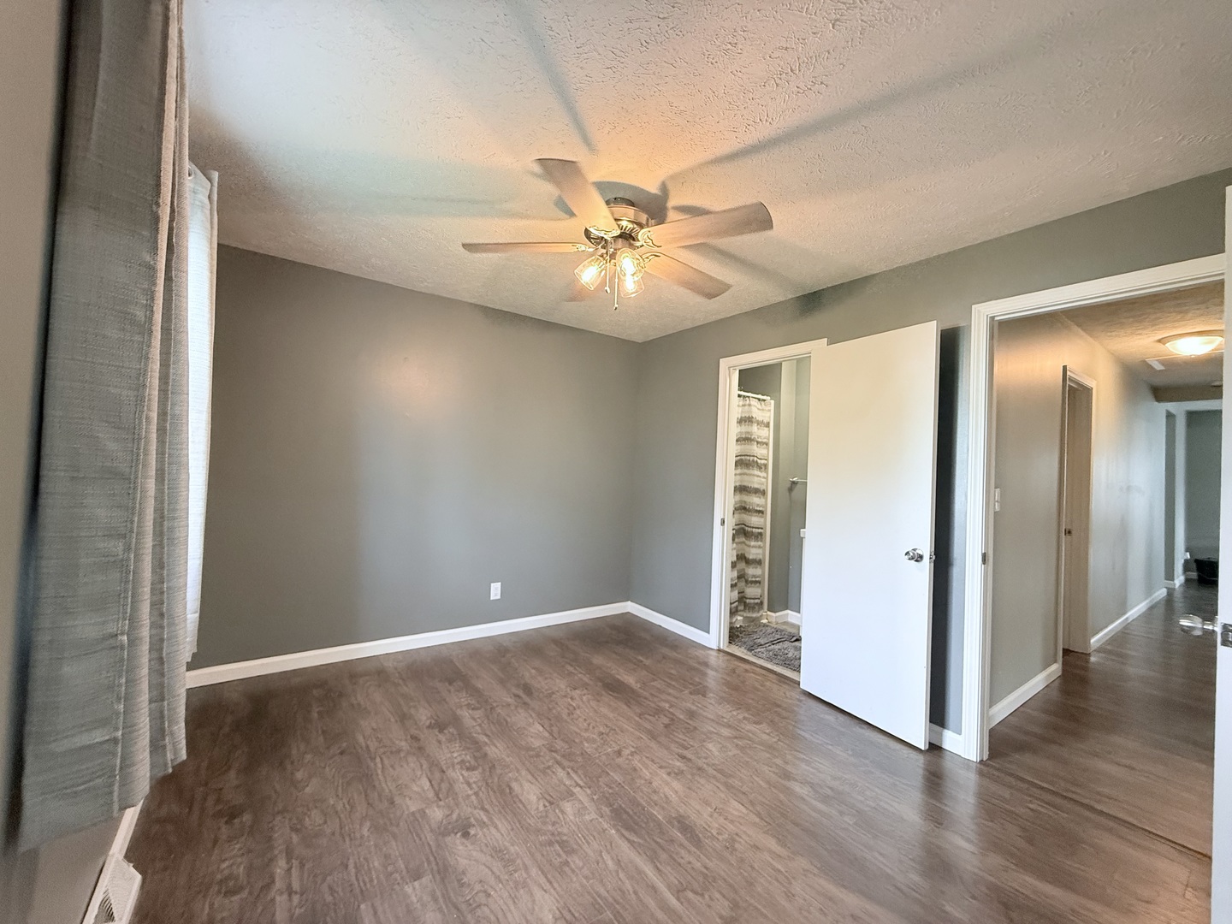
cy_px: 462
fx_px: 498
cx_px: 616
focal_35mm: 14
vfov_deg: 85.7
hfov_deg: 102.1
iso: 400
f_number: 2.2
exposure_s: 1/120
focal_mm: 2.22
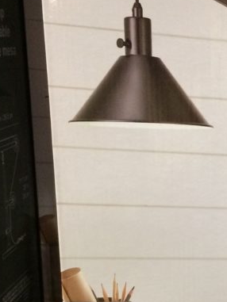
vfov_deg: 24.8
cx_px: 256
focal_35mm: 78
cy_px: 216
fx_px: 682
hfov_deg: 18.2
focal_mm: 4.15
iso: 250
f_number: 2.2
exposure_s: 1/30
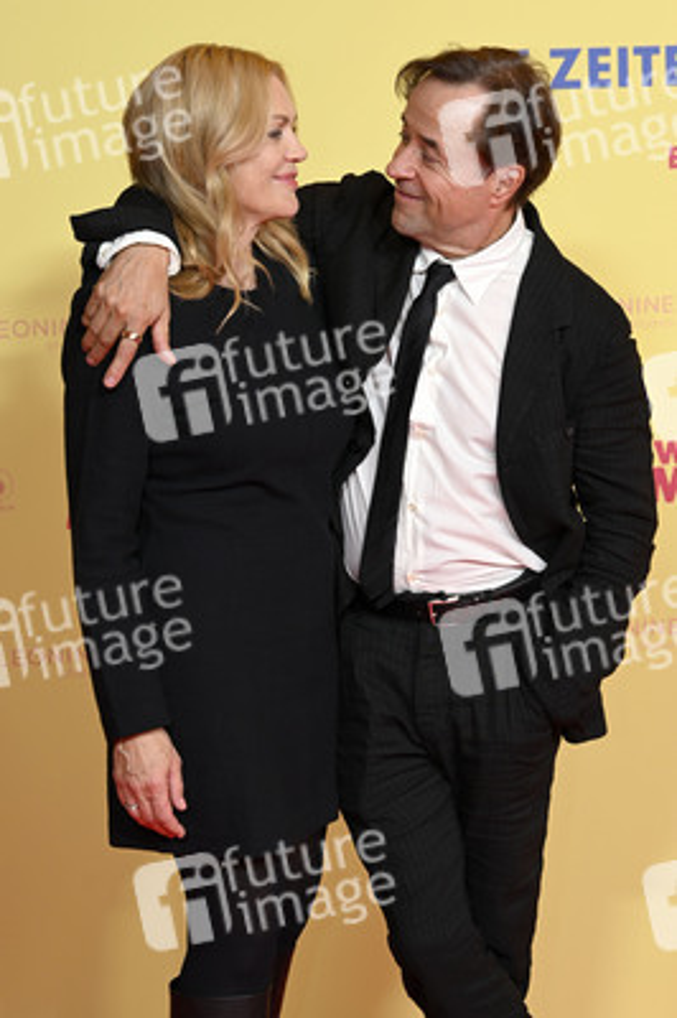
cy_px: 509
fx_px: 2119
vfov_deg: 27.0
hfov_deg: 18.2
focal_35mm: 75
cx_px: 338
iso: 500
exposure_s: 1/160
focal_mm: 75
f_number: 5.6
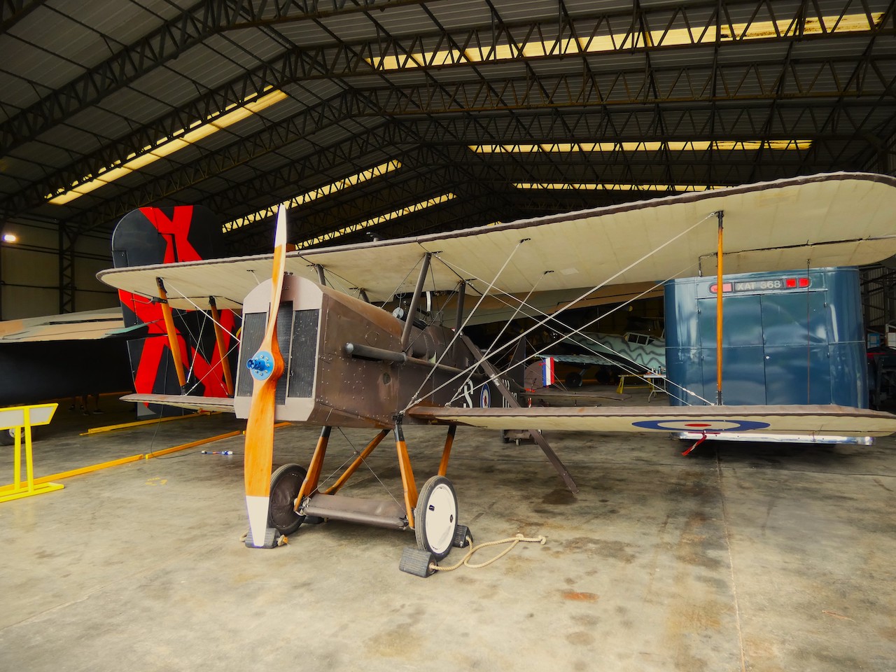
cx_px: 448
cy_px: 336
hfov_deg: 81.7
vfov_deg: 66.0
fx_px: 518
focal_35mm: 20
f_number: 2.8
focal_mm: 3.6
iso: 80
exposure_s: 1/60
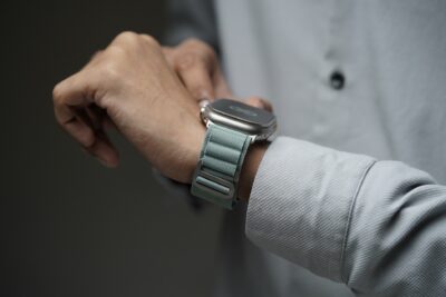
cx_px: 223
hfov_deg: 22.6
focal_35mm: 90
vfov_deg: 15.2
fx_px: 1115
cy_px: 148
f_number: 3.5
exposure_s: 1/200
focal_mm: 90
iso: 1600
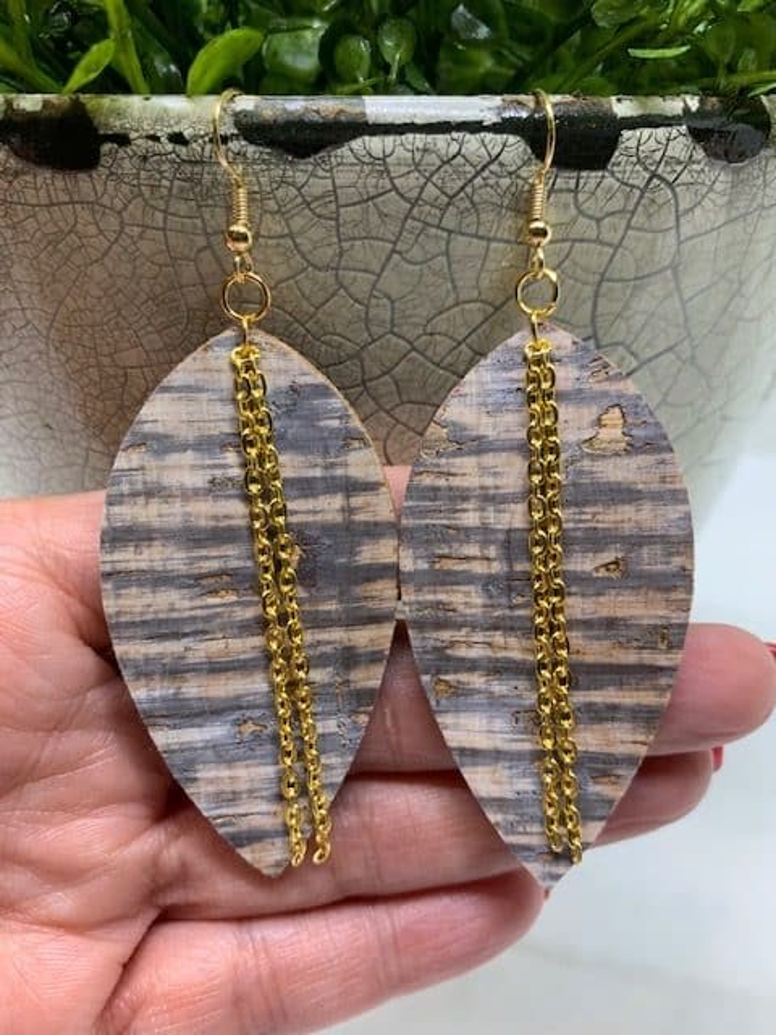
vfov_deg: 67.3
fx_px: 777
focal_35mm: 26
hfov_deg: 53.1
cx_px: 388
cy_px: 518
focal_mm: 4.25
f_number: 1.8
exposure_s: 1/120
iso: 80
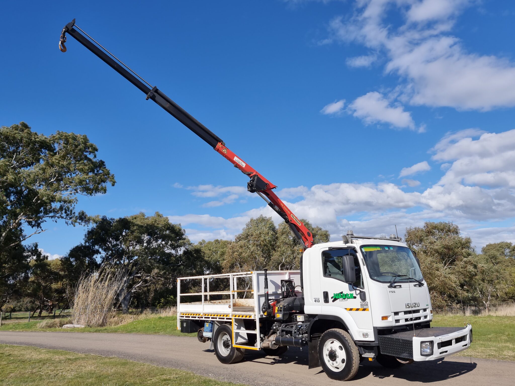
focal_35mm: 24
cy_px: 193
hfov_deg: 71.6
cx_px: 258
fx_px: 357
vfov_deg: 56.8
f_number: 1.8
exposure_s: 1/1506
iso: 50
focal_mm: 6.7
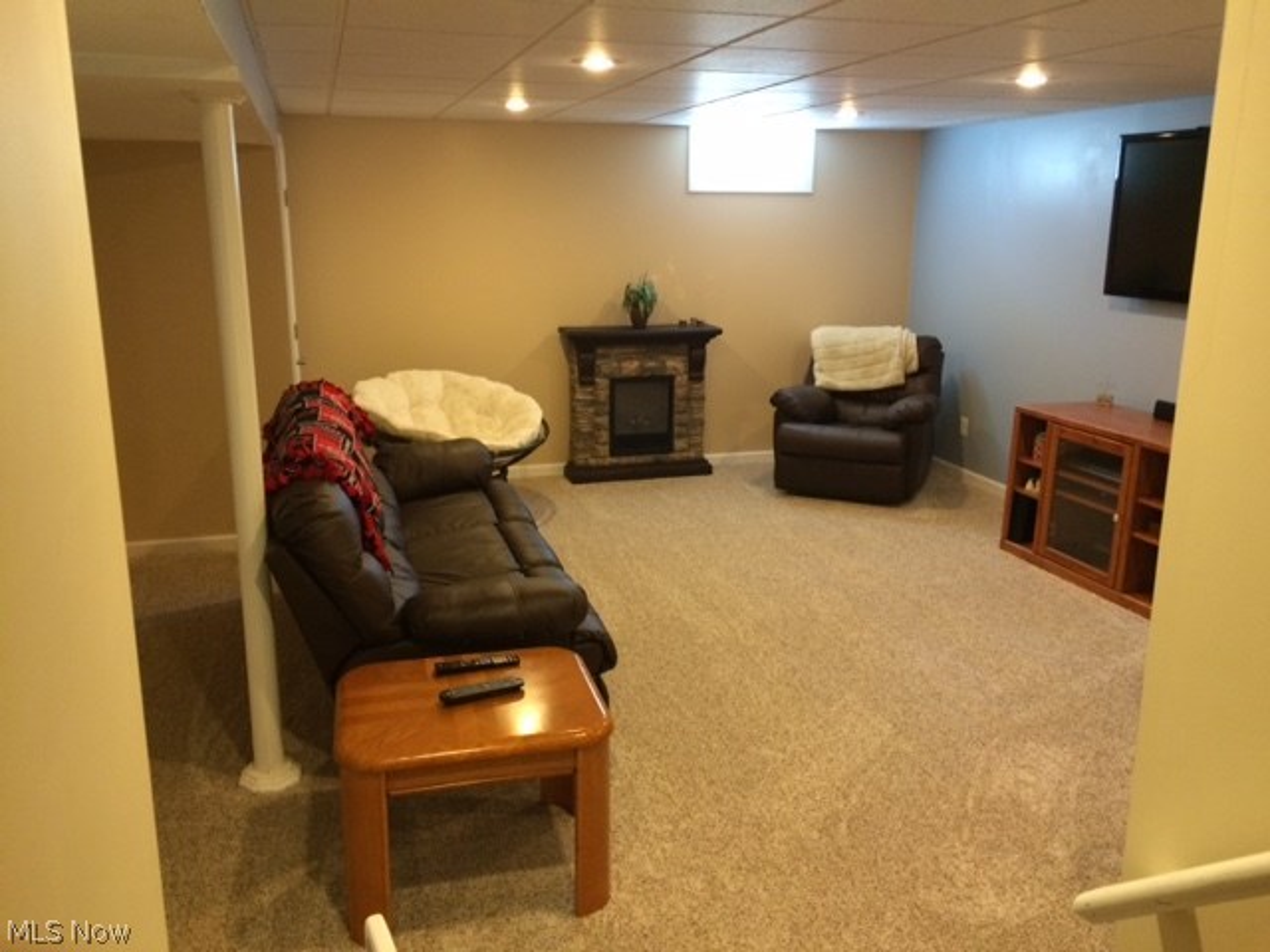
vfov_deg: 48.2
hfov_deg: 61.7
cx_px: 635
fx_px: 1064
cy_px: 476
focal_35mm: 29
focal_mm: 4.15
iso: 250
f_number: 2.2
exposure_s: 1/30
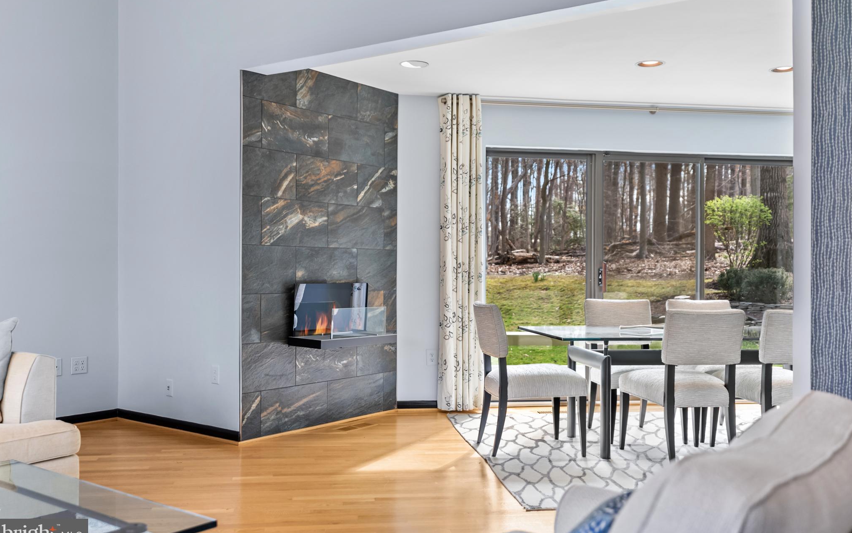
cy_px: 262
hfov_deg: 54.0
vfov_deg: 35.3
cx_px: 425
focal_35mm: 36
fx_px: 836
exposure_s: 1/50
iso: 640
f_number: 3.2
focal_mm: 35
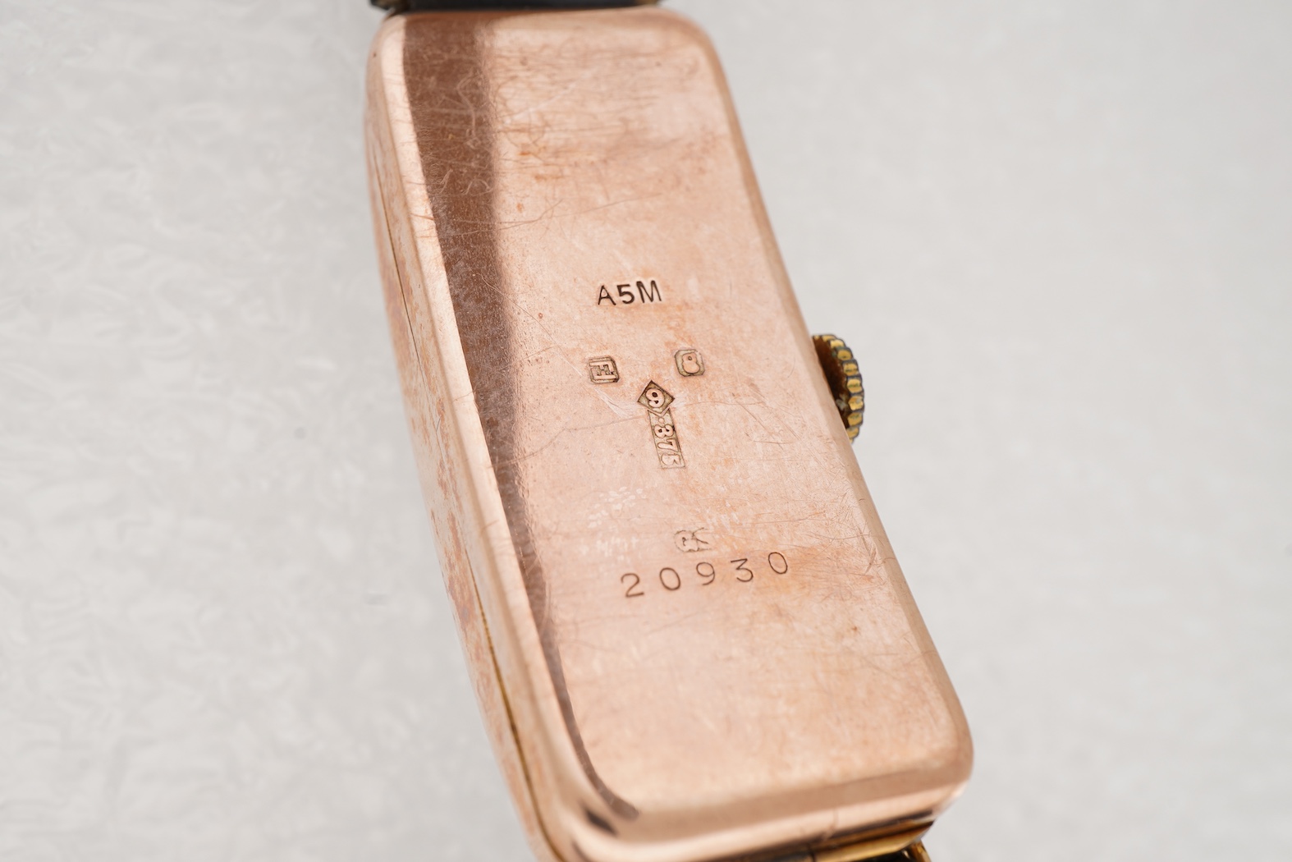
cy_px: 431
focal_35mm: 45
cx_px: 646
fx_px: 1615
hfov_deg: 43.6
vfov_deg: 29.9
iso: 160
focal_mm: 30
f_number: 22
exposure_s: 1/160
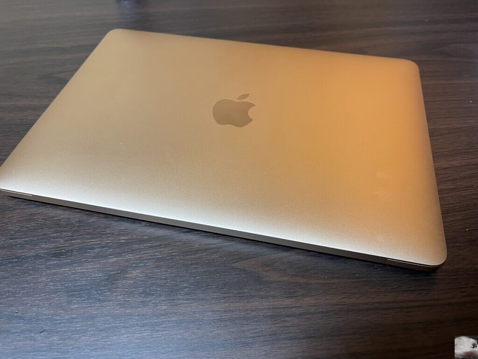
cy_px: 180
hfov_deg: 67.3
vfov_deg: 53.1
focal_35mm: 26
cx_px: 239
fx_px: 359
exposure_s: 1/60
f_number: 1.6
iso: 200
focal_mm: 5.1
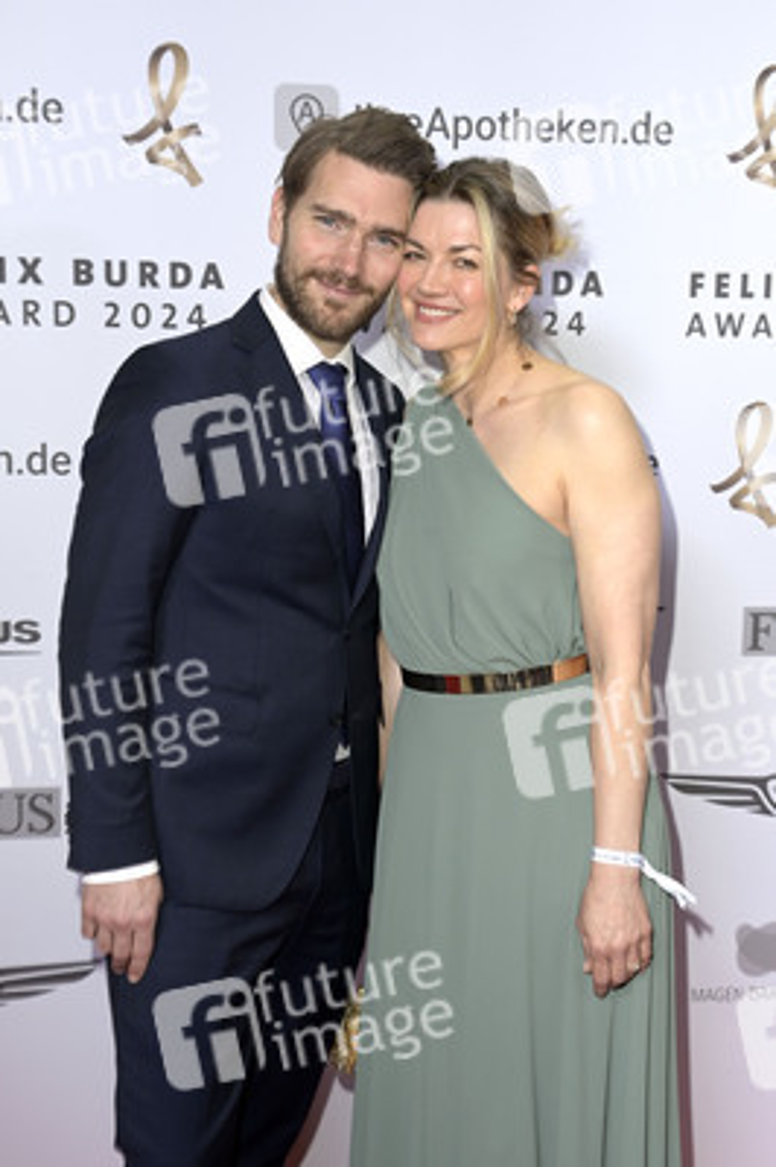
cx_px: 388
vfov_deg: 48.5
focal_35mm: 40
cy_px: 584
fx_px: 1295
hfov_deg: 33.3
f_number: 5.6
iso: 640
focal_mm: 40
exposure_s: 1/200
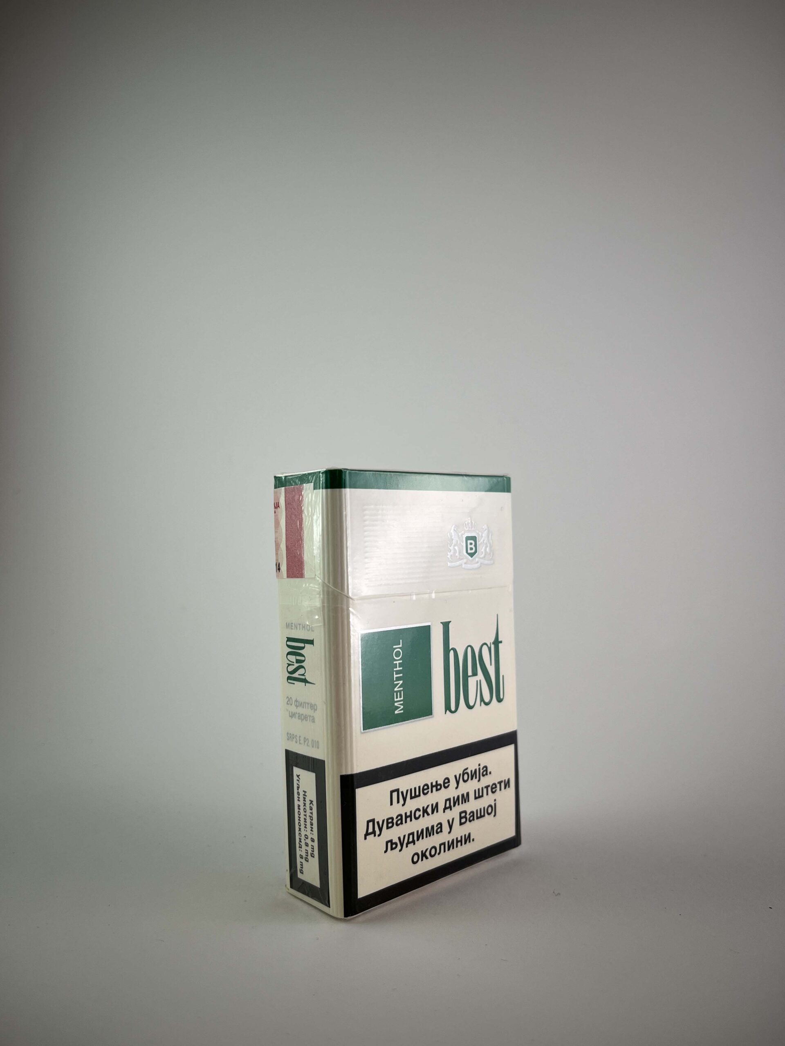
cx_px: 392
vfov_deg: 67.3
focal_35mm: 26
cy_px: 523
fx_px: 786
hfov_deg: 53.1
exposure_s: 1/534
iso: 50
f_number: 1.6
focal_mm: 5.1
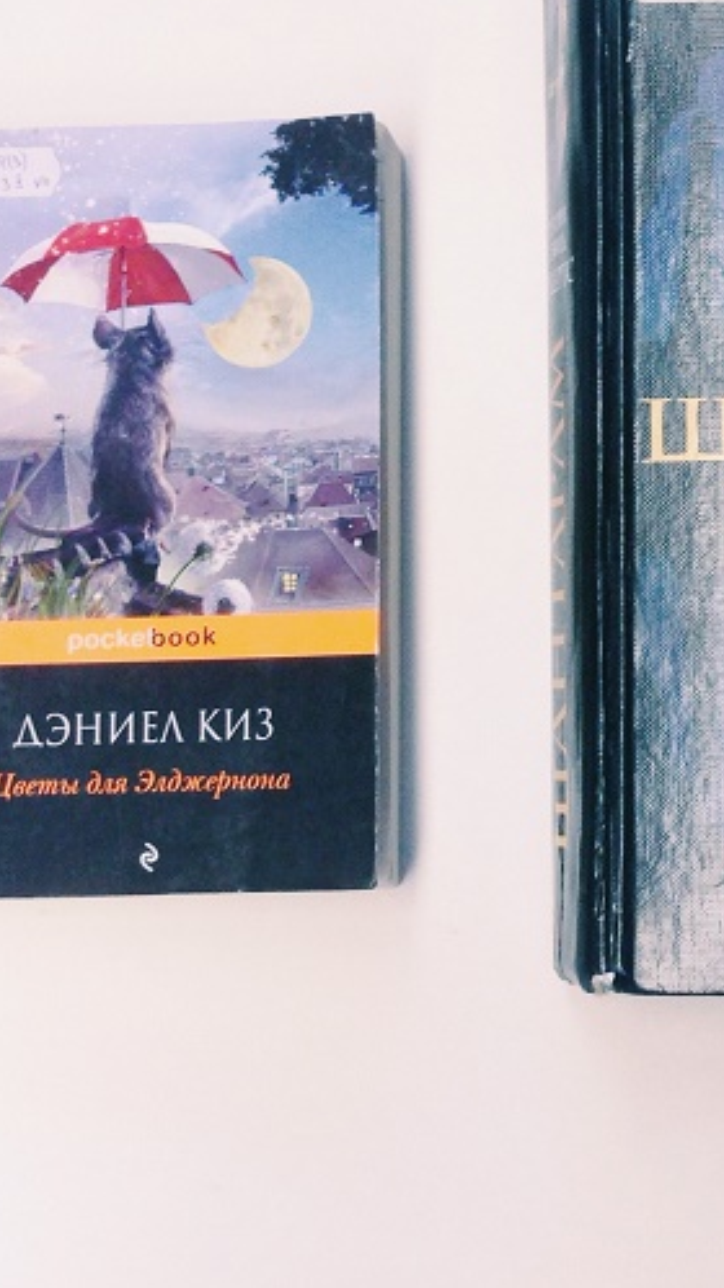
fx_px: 2526
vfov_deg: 28.5
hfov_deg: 15.6
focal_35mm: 74
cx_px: 892
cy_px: 491
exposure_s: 1/60
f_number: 2.4
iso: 64
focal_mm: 4.12
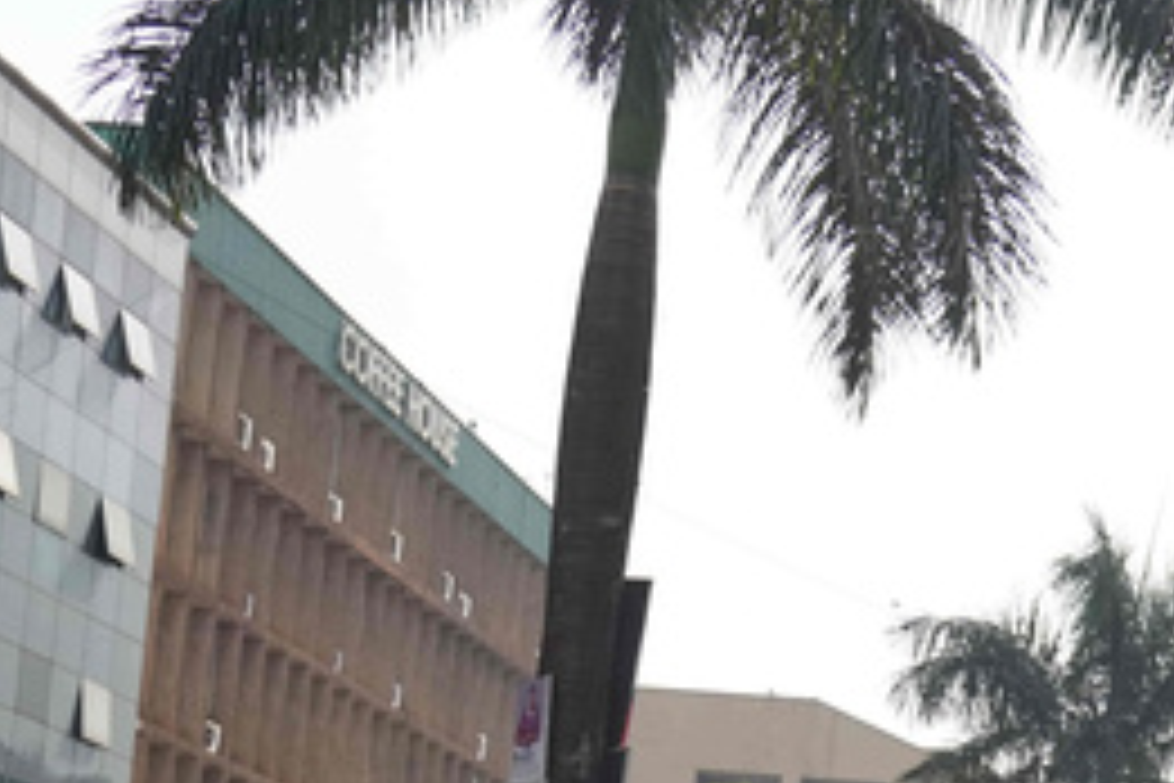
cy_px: 1433
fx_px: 3065
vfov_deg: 13.1
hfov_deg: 21.5
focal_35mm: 94
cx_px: 895
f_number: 3.2
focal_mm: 24
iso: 500
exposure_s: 1/4000
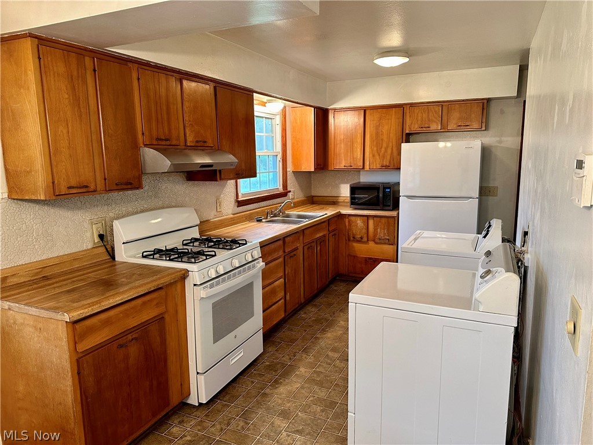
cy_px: 222
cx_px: 296
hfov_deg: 71.6
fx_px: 411
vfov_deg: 56.8
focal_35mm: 24
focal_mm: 6.86
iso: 250
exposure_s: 1/60
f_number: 1.78
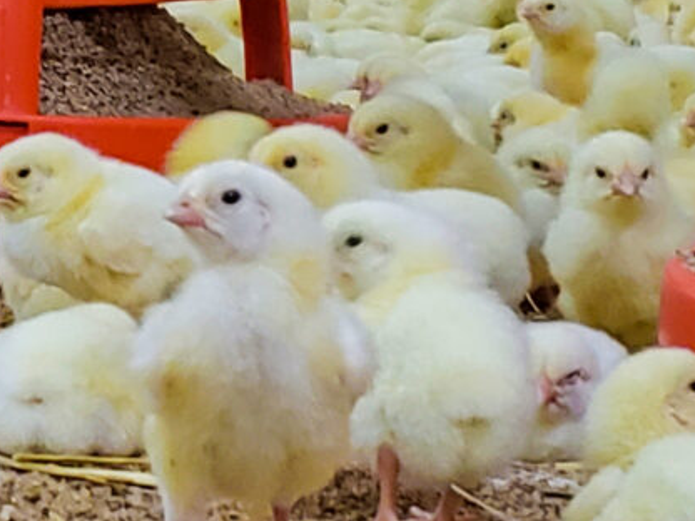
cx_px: -48
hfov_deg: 27.9
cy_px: 125
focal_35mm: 64
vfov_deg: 22.7
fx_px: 1285
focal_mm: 4.3
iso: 250
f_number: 1.5
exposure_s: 1/10
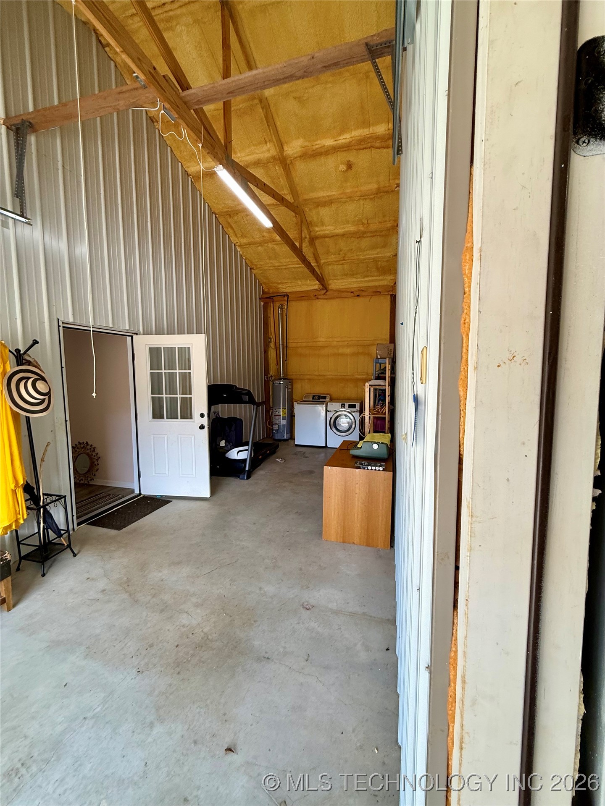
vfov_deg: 102.1
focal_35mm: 14
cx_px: 302
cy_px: 403
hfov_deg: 85.7
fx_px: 326
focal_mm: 2.22
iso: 125
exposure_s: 1/120
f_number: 2.2
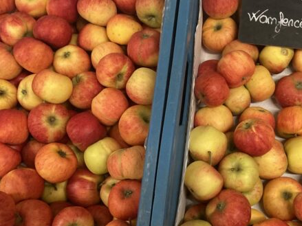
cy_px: 107
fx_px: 445
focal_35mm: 51
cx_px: 198
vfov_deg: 28.5
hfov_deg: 37.2
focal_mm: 3.99
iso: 320
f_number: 1.8
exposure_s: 1/50
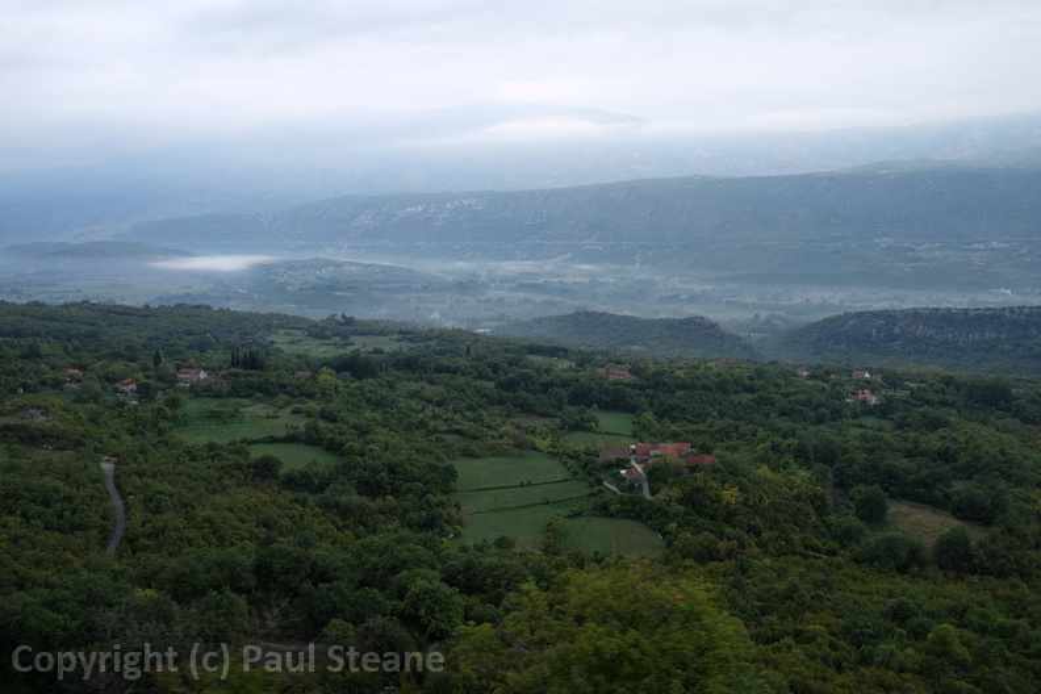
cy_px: 347
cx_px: 520
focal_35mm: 29
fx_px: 839
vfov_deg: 45.0
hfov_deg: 63.7
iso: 200
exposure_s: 1/250
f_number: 3.6
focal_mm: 19.6
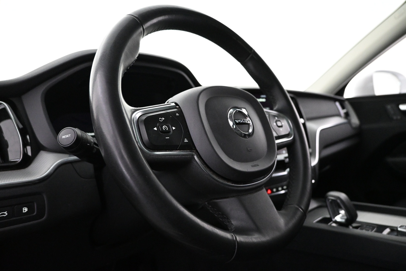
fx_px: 271
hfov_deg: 73.7
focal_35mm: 24
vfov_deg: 53.1
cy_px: 136
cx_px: 203
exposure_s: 1/60
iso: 5000
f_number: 3.5
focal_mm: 16
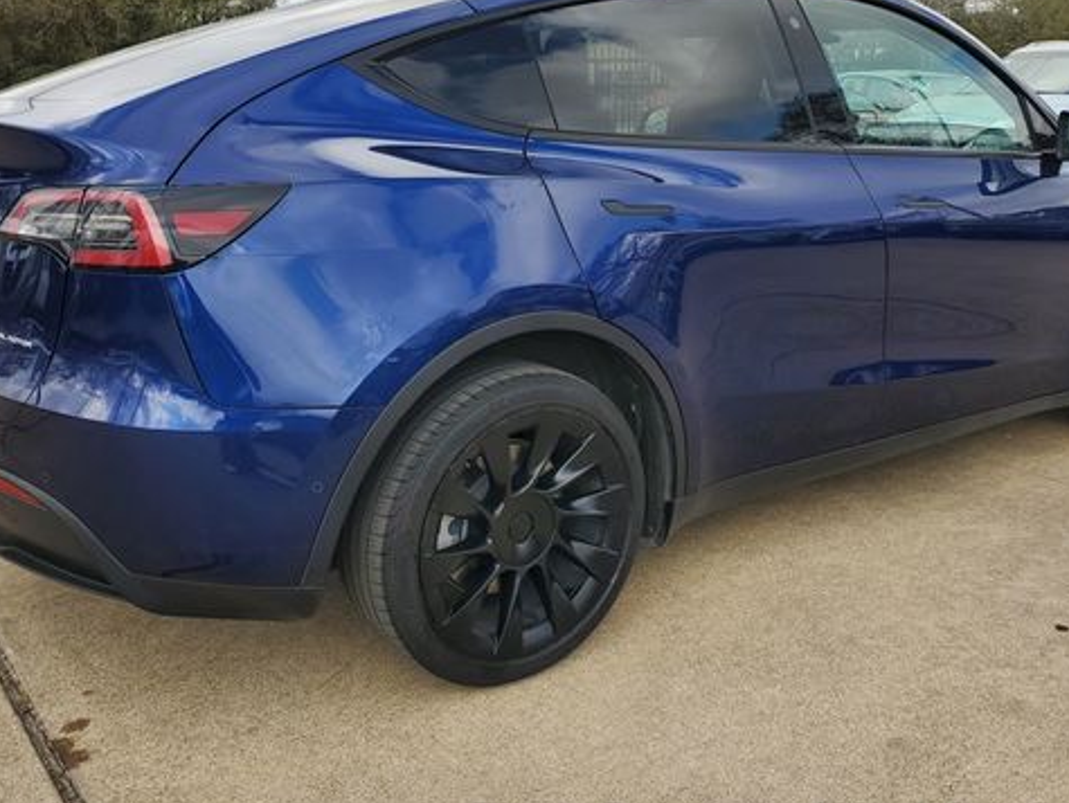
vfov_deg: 40.6
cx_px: 558
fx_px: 1082
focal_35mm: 35
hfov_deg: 52.6
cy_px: 331
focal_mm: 4.3
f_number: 2.4
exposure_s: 1/674
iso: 50
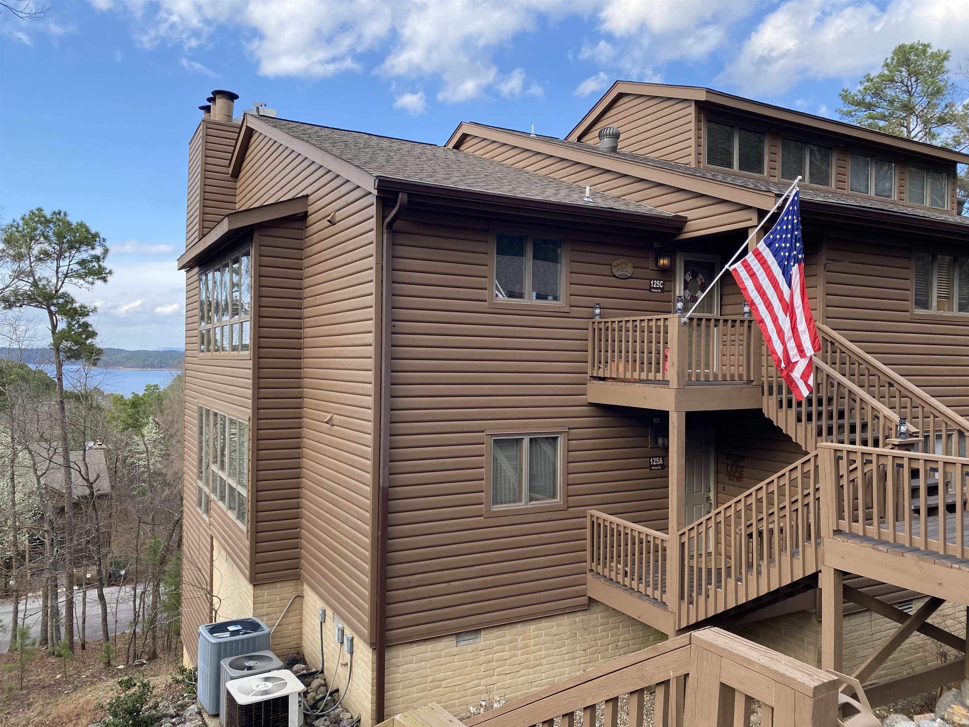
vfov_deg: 53.1
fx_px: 728
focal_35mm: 26
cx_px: 484
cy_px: 364
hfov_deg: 67.3
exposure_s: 1/742
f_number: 1.8
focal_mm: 4.25
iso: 32
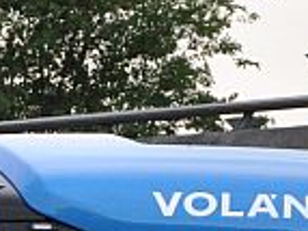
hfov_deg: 3.7
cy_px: 484
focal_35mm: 540
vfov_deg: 2.7
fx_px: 4801
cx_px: 114
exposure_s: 1/800
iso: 800
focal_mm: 50
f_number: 5
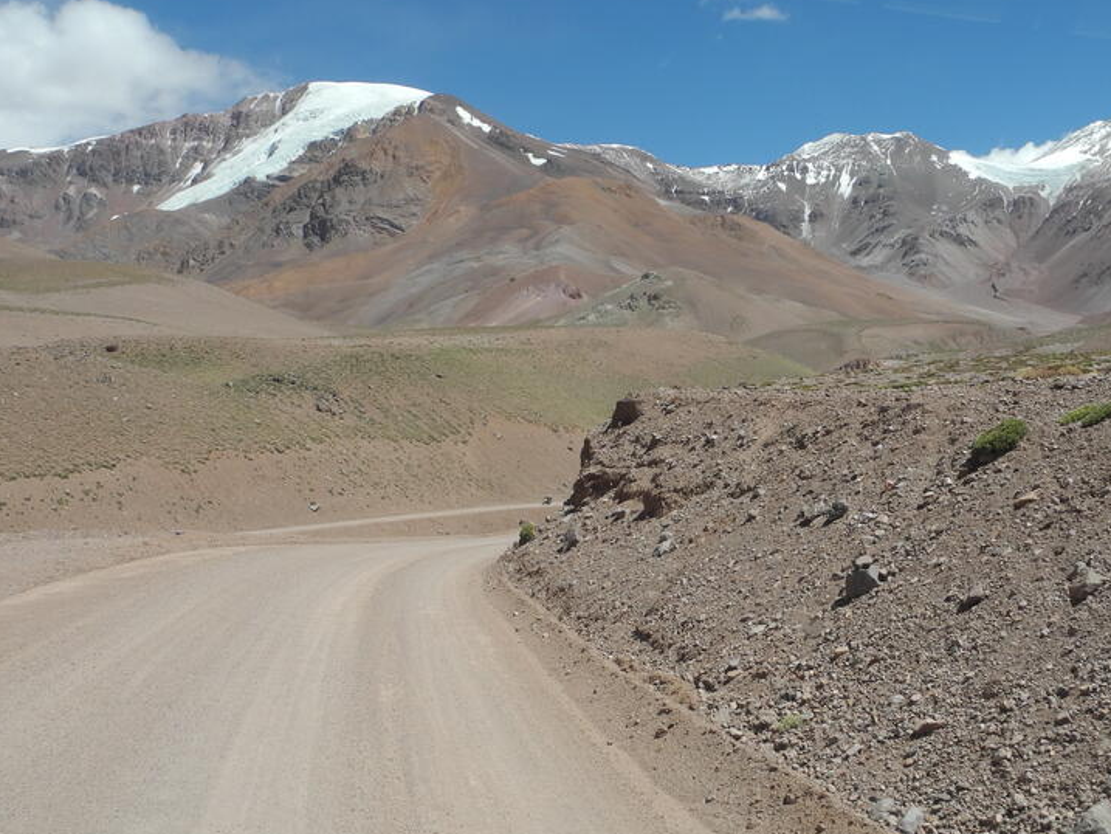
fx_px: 1284
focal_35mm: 40
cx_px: 604
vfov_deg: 36.0
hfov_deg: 46.7
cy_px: 386
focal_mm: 6
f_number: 4
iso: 100
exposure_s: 1/1000
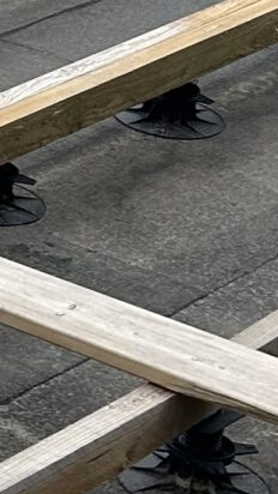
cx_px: -757
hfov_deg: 6.0
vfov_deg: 12.2
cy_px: 248
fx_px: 2305
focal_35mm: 176
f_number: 1.5
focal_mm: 5.7
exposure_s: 1/2045
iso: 50
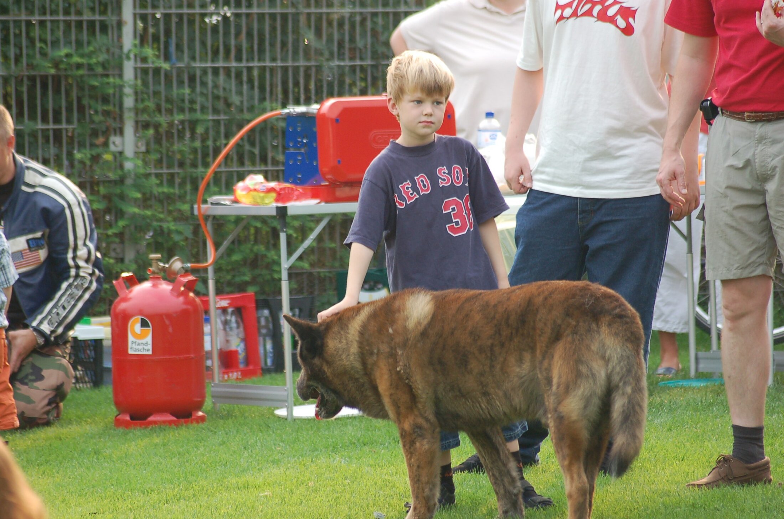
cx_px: 392
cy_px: 260
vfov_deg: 5.4
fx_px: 5543
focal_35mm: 255
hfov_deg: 8.1
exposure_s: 1/500
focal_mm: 170
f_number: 4.8
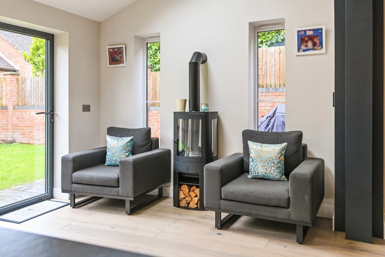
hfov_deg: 61.9
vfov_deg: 43.6
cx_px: 192
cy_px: 128
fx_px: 321
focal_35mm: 30
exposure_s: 1/200
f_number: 4
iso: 400
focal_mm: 30
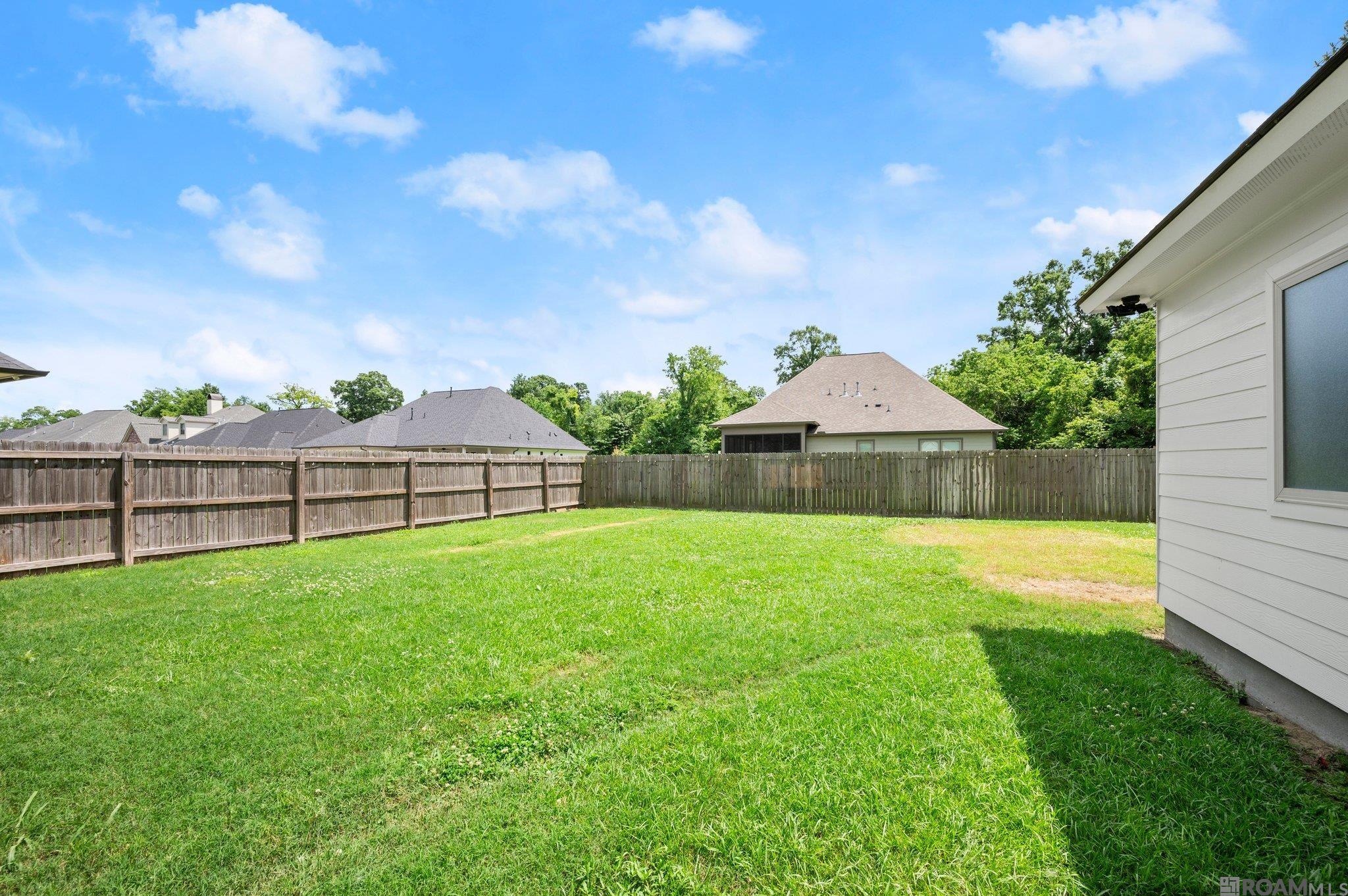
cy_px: 448
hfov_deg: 104.3
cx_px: 674
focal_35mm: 14
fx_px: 524
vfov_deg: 81.1
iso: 320
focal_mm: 14
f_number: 10
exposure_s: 1/320
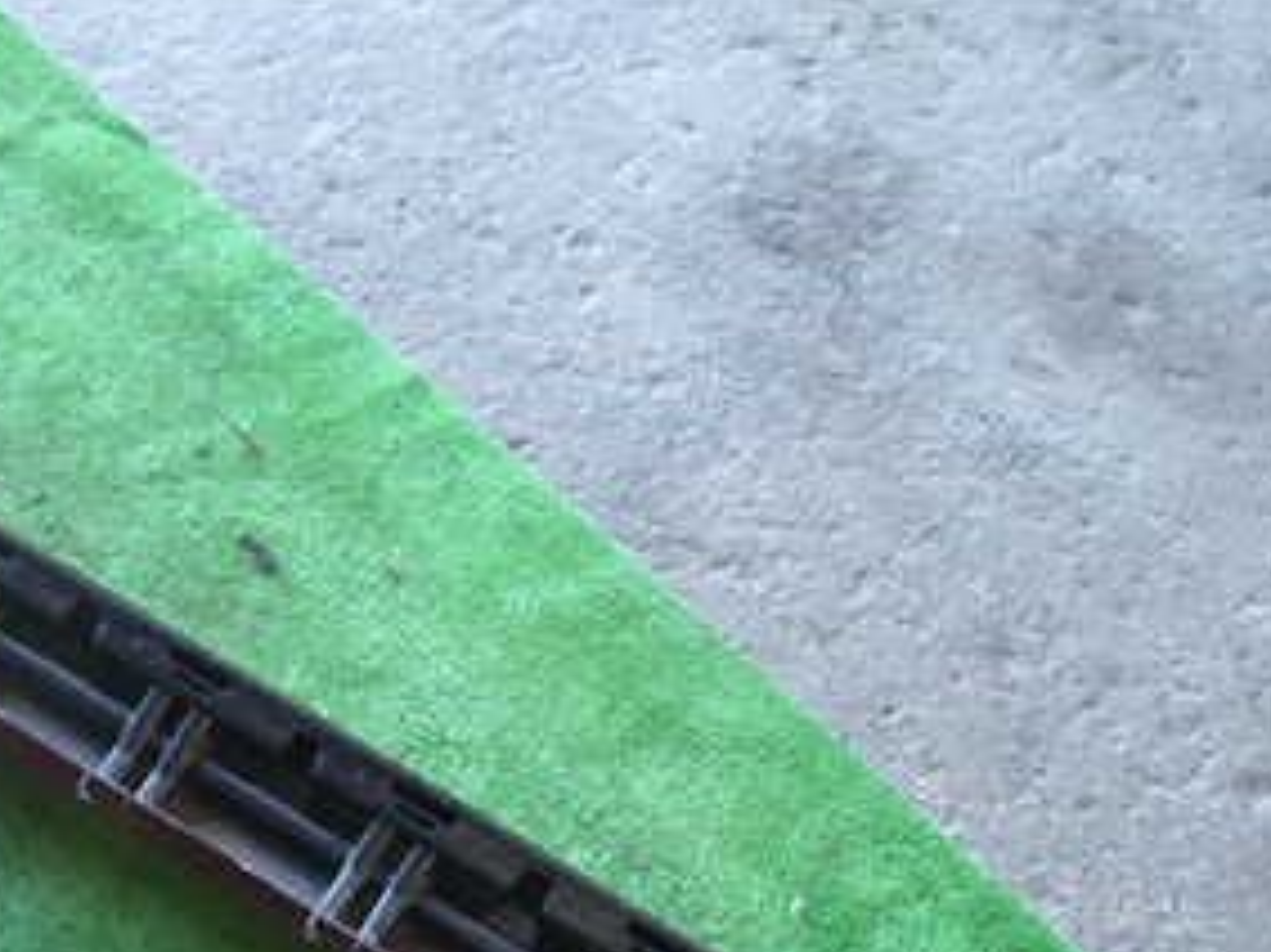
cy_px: 772
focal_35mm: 53
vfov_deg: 26.9
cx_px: 274
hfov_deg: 35.2
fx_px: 1945
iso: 200
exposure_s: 1/40
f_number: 2
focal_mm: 4.5
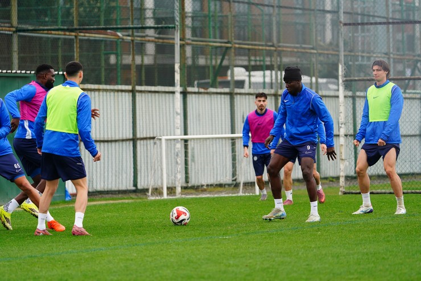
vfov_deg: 5.1
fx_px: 3133
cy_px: 140
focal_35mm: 268
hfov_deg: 7.7
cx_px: 210
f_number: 5.6
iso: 2000
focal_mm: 268
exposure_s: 1/2000
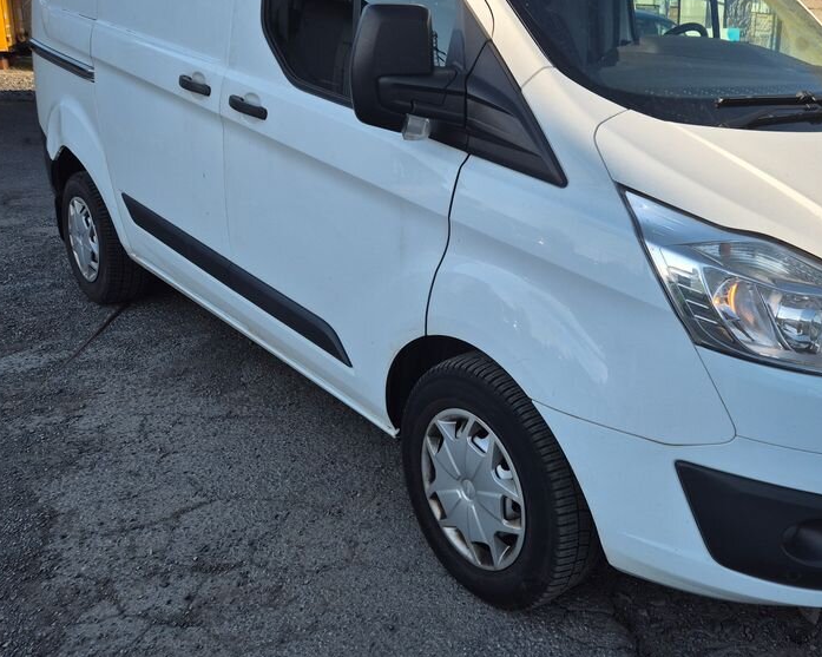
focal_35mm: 33
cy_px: 245
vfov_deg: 44.2
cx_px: 588
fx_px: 802
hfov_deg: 52.5
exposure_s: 1/1564
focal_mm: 5.4
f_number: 1.8
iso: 25
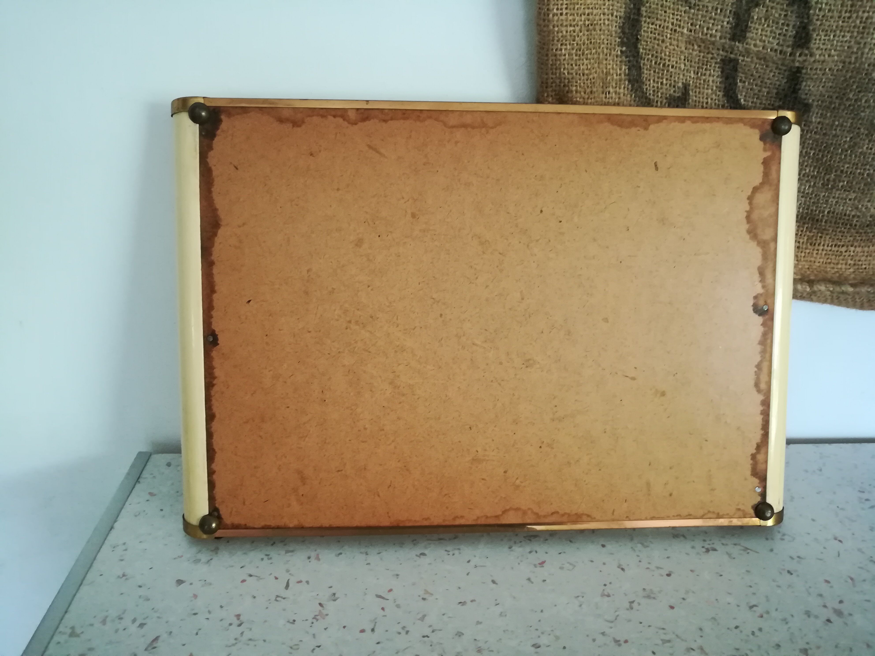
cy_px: 328
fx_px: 657
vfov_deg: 53.1
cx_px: 438
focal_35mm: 26
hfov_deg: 67.3
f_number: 2.2
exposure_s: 1/24
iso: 500
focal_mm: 3.83
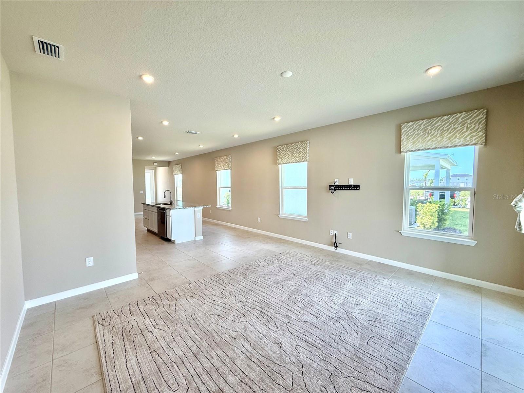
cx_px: 262
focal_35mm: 14
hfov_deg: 102.1
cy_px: 196
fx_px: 212
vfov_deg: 85.7
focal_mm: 2.22
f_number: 2.2
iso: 64
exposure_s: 1/144
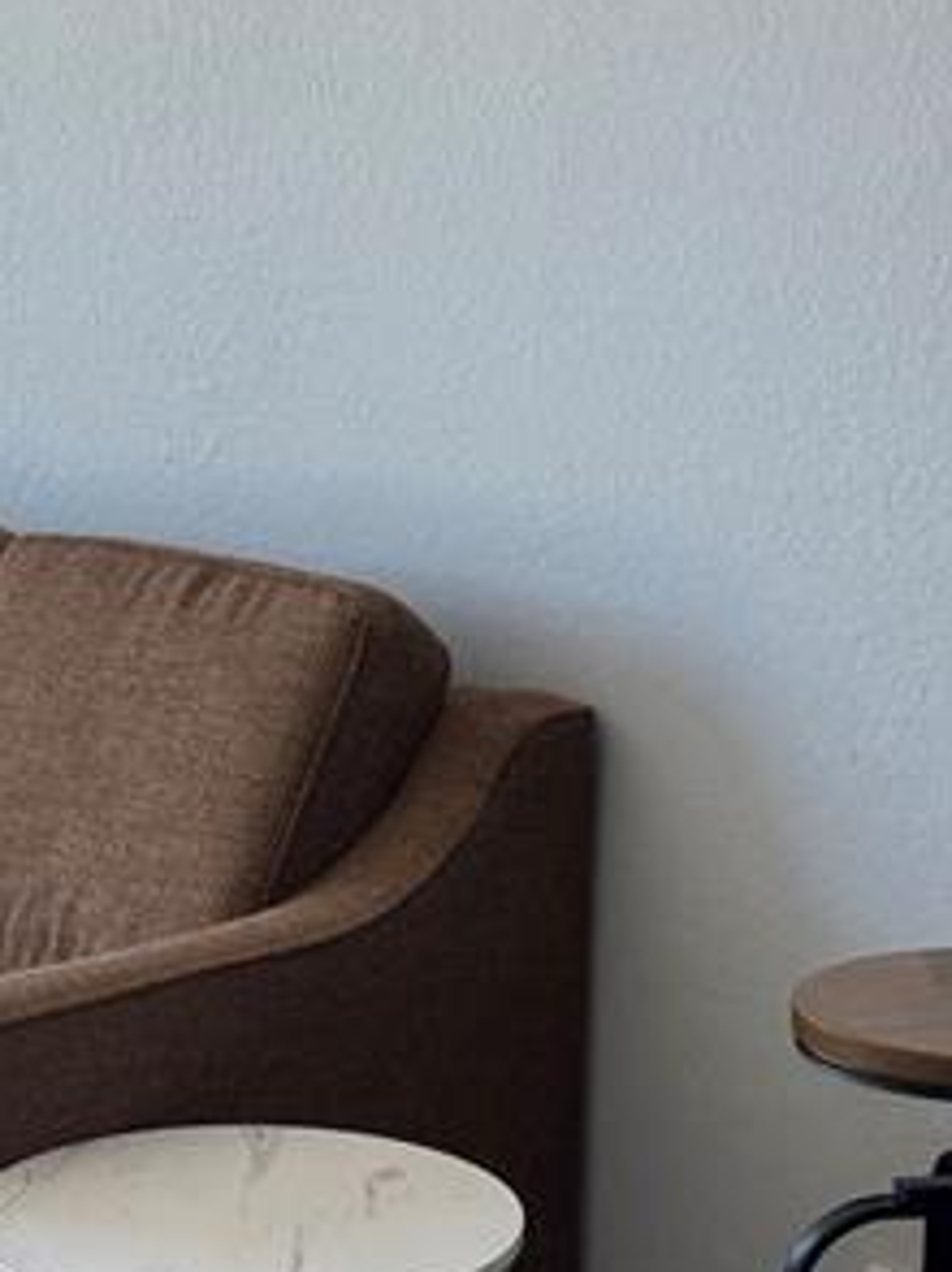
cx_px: 0
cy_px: 982
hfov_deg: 14.8
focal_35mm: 98
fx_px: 3599
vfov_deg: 19.9
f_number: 1.78
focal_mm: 6.76
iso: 64
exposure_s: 1/121
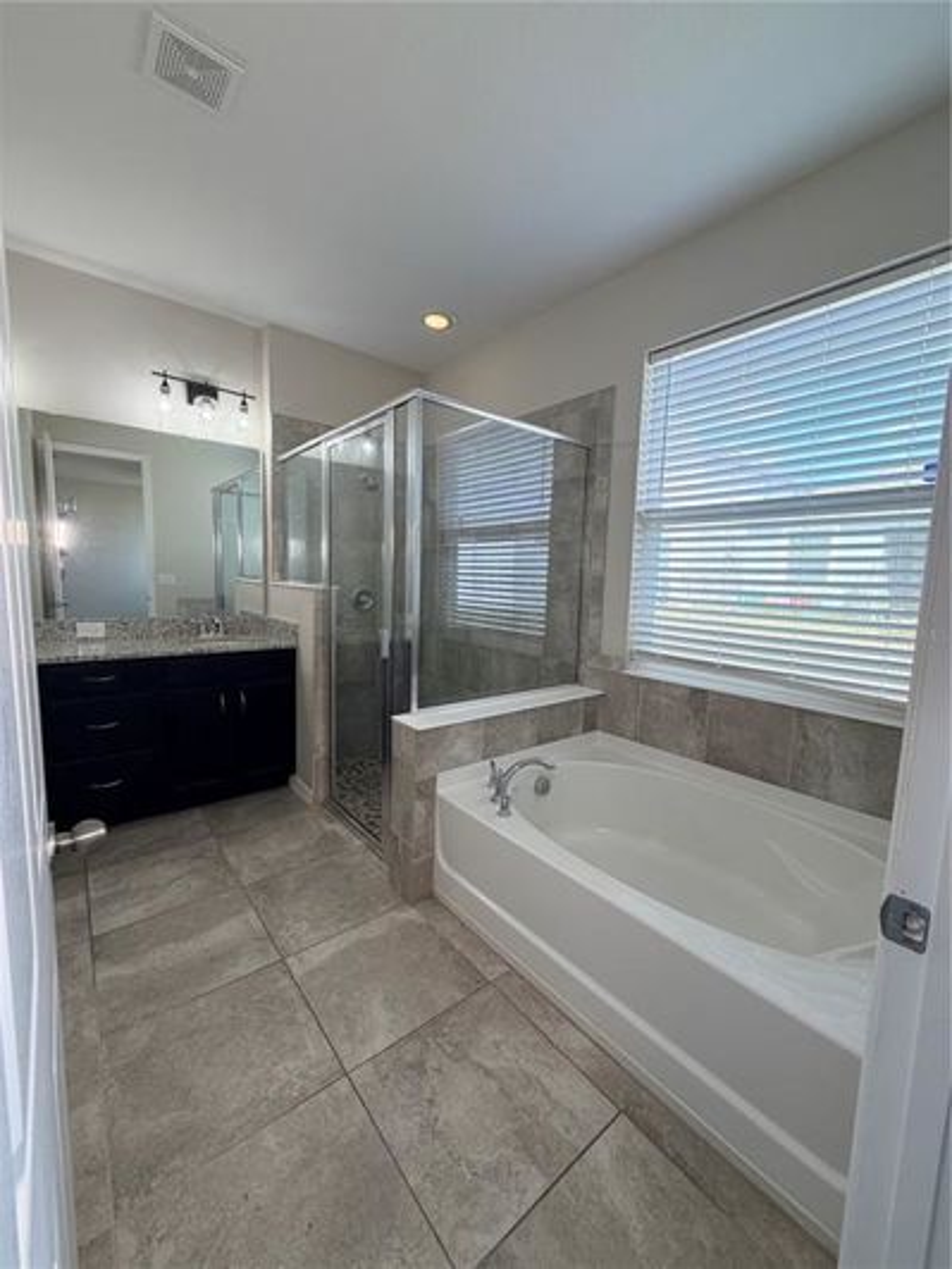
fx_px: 513
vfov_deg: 102.1
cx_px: 476
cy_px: 634
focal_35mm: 14
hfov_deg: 85.7
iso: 80
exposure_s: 1/120
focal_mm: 2.22
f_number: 2.2
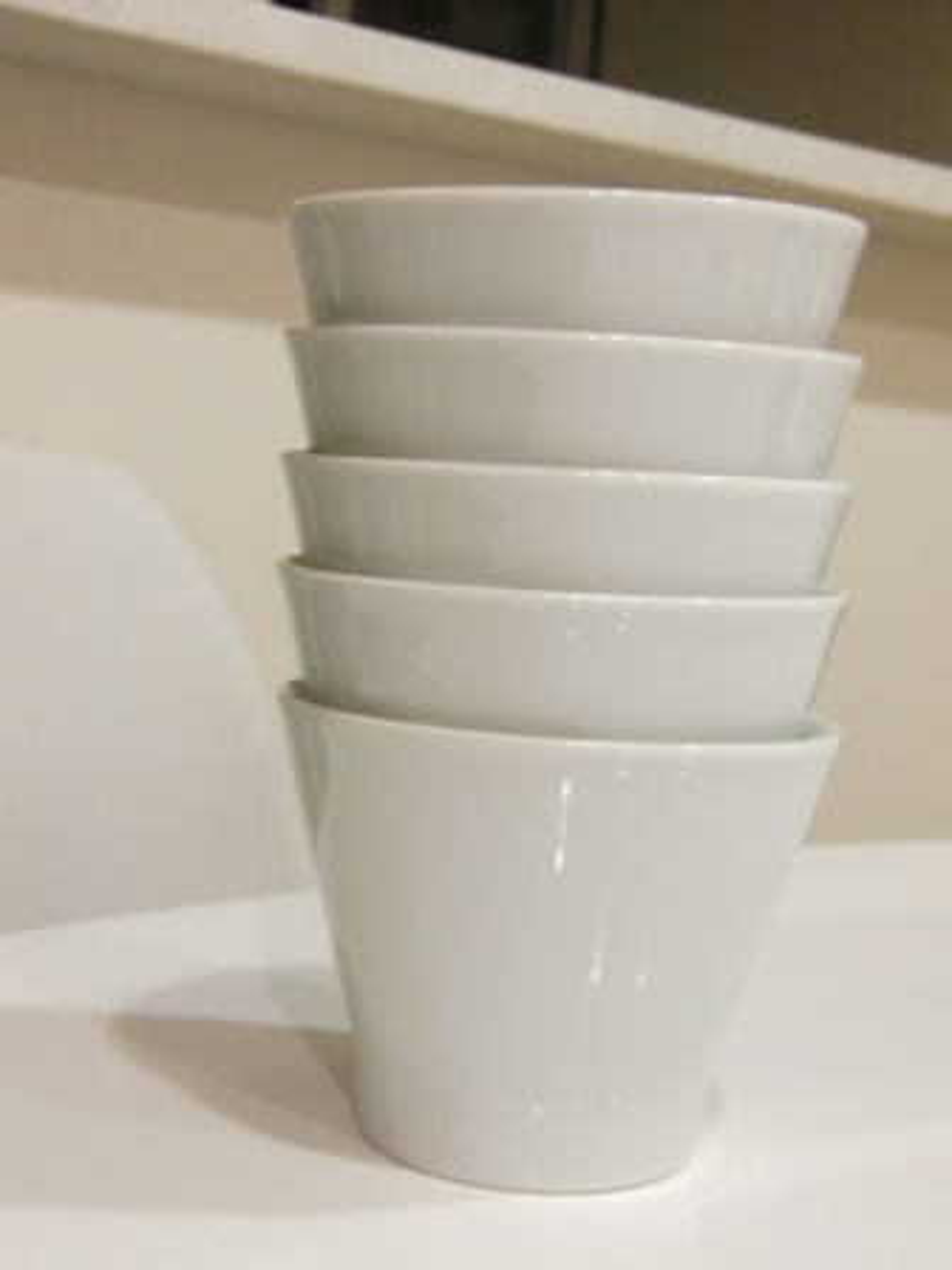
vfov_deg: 40.4
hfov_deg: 30.9
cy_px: 635
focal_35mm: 47
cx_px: 476
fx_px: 1723
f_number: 4
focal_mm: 8.4
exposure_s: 1/8
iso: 400
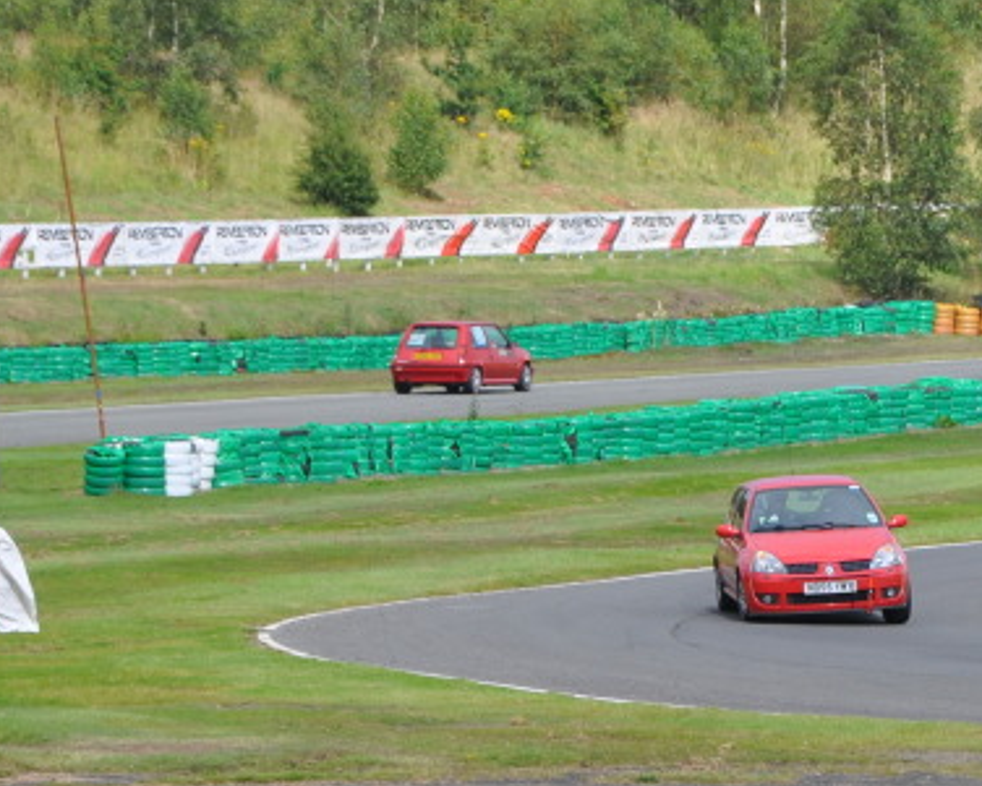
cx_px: 927
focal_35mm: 402
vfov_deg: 3.8
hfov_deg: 4.8
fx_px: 11695
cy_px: 645
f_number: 9
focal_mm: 105
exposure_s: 1/320
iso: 200
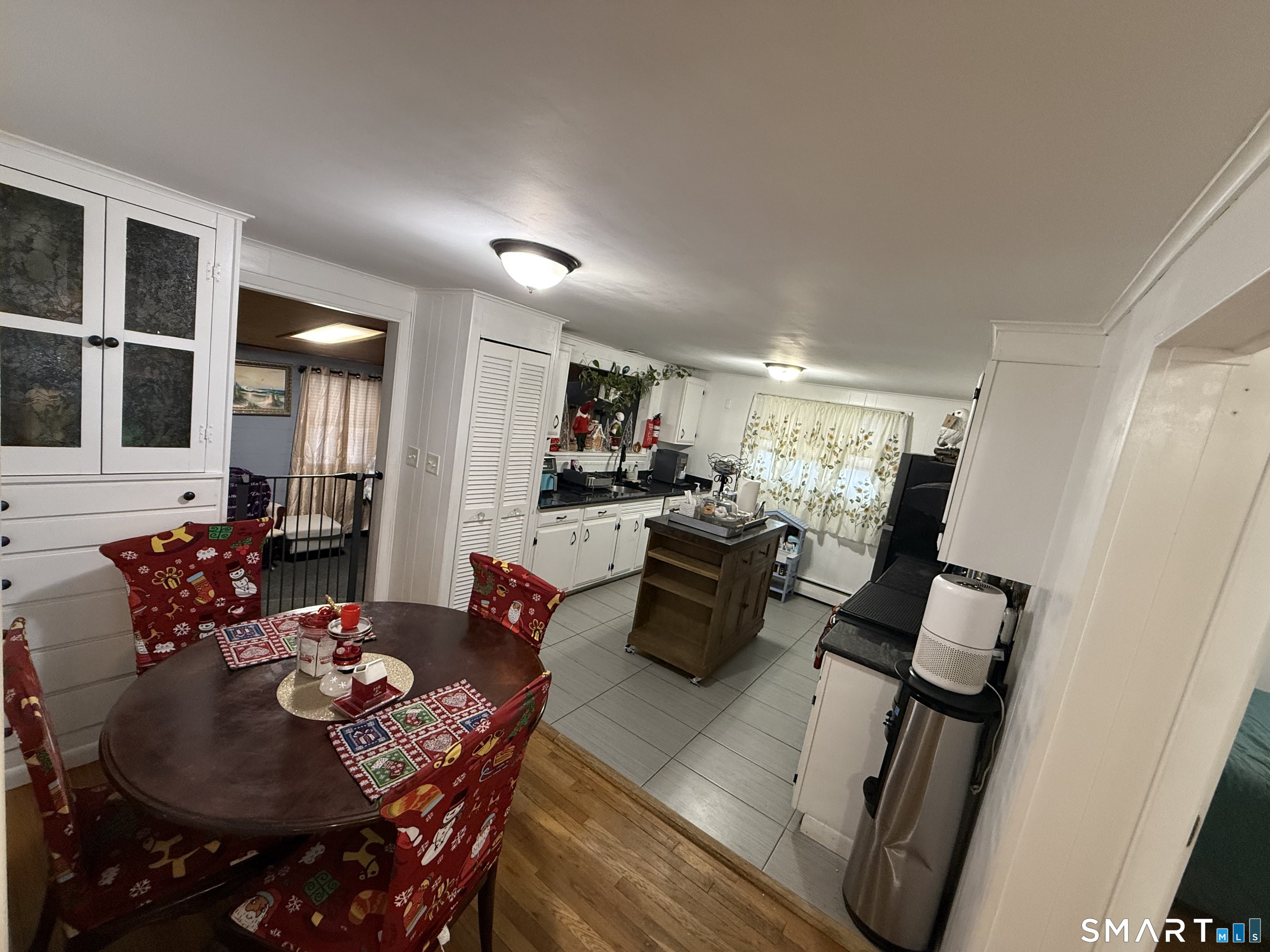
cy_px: 476
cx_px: 635
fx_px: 514
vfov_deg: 85.7
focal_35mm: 14
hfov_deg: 102.1
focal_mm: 2.22
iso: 320
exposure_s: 1/60
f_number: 2.2
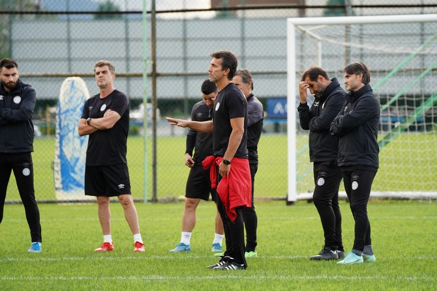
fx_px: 3290
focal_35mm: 271
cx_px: 218
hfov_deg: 7.6
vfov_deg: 5.1
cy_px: 146
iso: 640
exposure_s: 1/250
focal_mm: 271
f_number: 5.6
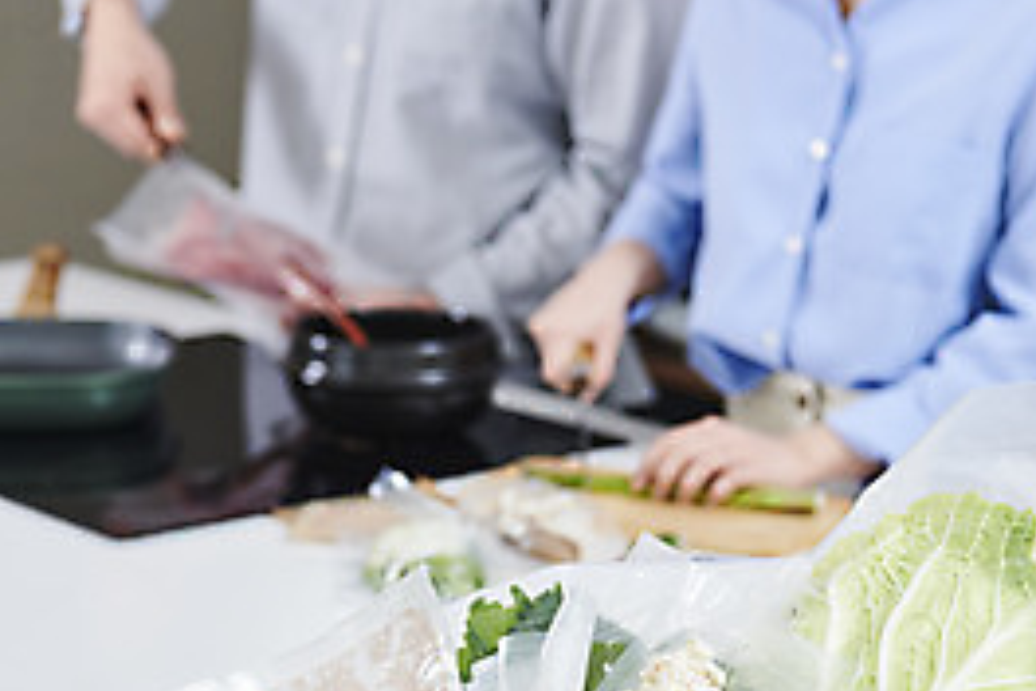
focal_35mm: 106
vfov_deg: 12.8
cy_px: 671
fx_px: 3050
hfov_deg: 19.3
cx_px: 520
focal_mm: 70
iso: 400
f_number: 5.6
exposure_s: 1/125
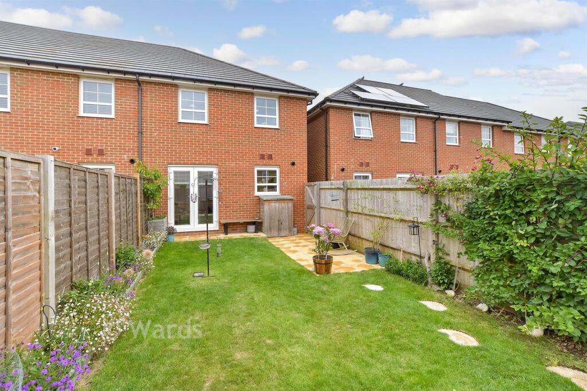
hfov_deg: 100.4
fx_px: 245
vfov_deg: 77.3
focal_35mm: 15
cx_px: 294
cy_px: 196
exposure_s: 1/100
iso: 160
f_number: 8
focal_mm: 10
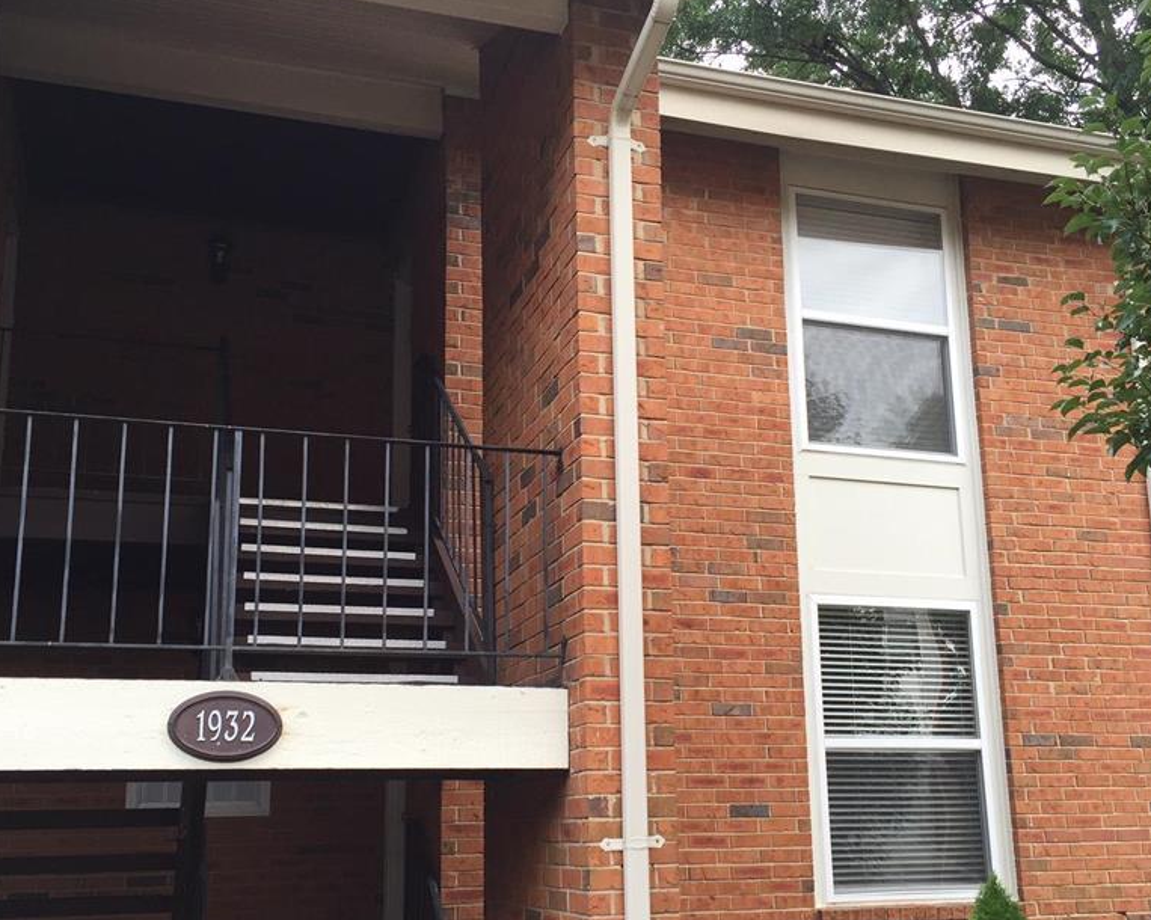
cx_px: 594
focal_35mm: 38
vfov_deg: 39.0
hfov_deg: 47.9
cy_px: 546
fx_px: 1294
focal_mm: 4.15
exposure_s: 1/120
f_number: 2.2
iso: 40
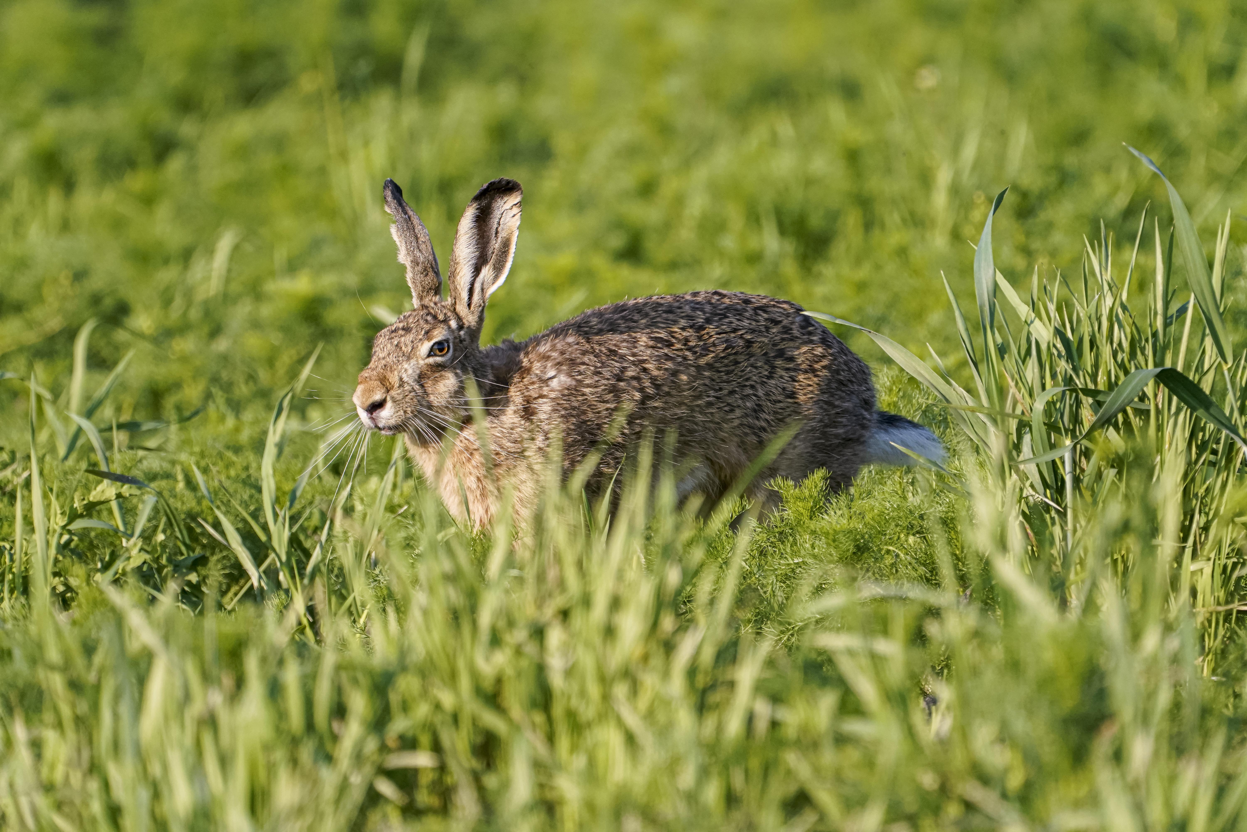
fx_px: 26254
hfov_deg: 2.7
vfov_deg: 1.8
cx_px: 624
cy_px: 416
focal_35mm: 758
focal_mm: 758
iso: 2000
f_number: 11
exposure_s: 1/1250
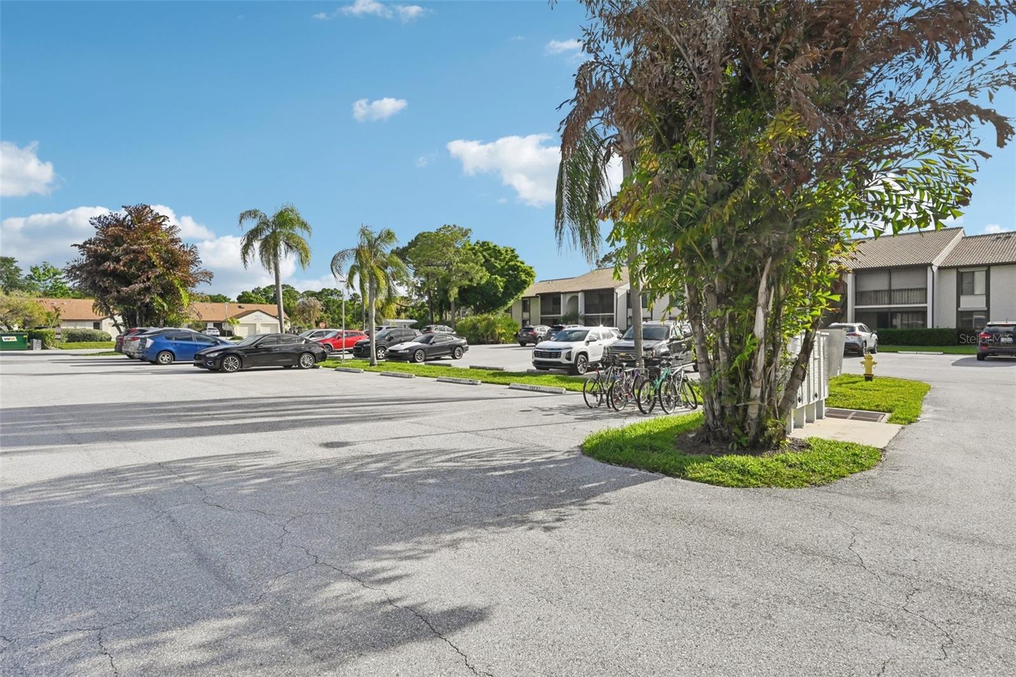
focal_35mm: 18
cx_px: 508
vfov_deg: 68.9
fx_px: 494
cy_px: 338
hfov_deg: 91.6
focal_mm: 17.5
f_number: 11
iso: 2500
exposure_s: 1/4000
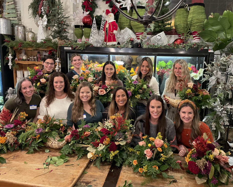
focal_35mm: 28
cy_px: 91
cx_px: 124
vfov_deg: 51.5
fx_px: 193
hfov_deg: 62.2
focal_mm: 4.2
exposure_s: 1/60
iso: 500
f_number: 1.6
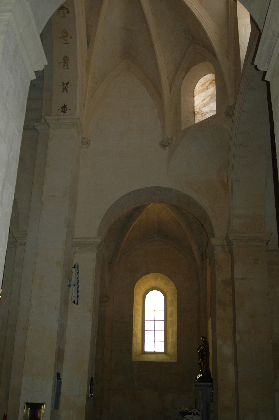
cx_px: 140
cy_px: 210
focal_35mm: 42
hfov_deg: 31.8
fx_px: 489
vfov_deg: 46.4
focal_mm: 28
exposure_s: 1/80
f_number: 3.3
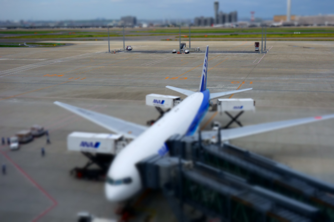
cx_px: 167
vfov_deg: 28.6
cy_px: 111
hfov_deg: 41.9
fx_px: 436
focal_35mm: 47
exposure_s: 1/1250
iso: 200
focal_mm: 17.6
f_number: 5.6
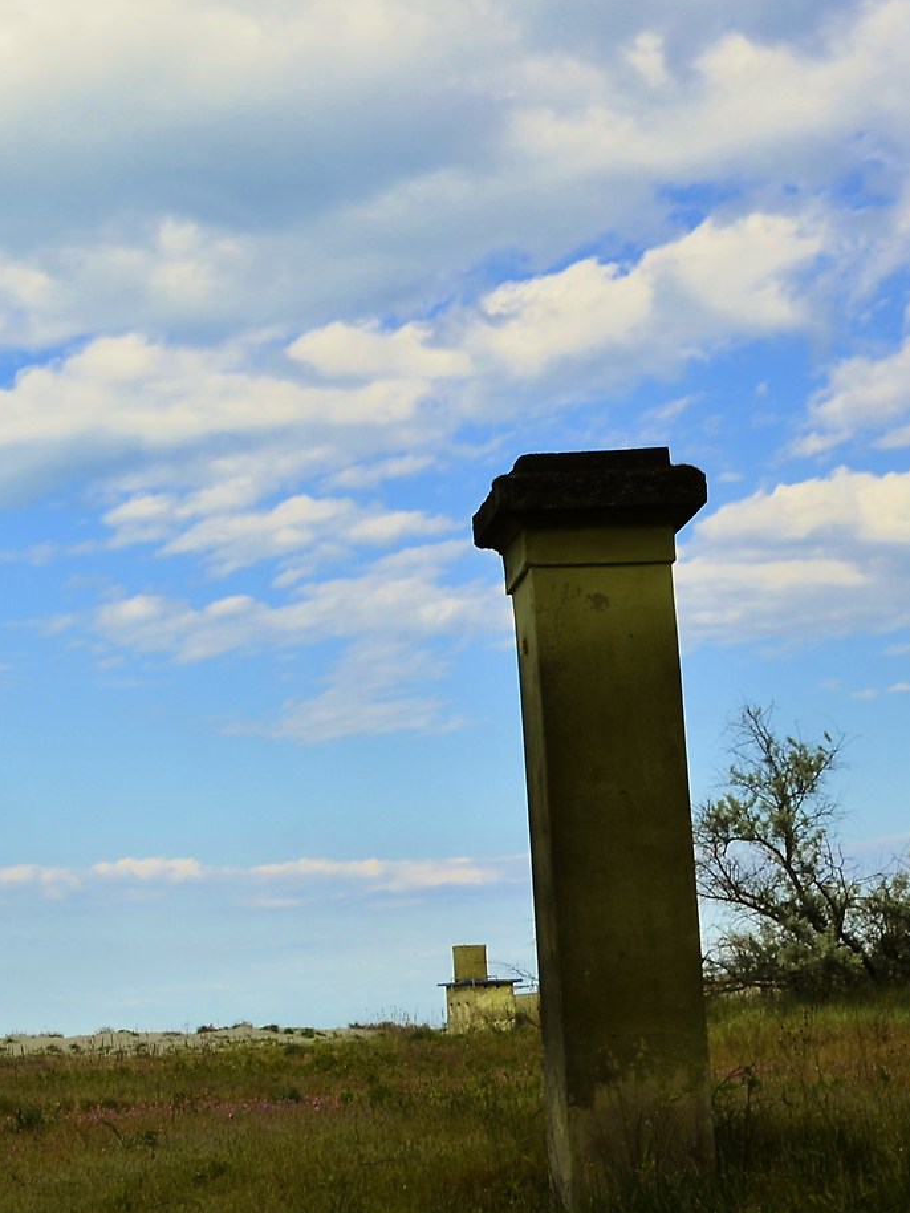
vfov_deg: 28.5
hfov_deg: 20.4
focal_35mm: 68
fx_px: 2382
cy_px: 474
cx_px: -153
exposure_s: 1/100
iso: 160
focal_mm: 18
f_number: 13
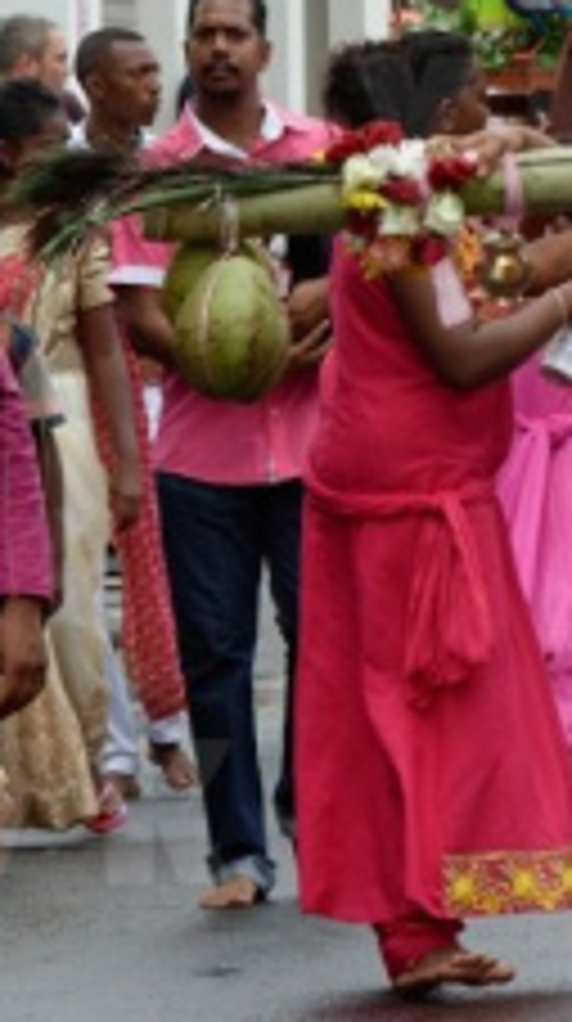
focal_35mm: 454
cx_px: 905
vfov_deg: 4.8
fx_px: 12292
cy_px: 266
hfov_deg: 2.7
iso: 200
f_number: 6.3
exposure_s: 1/400
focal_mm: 82
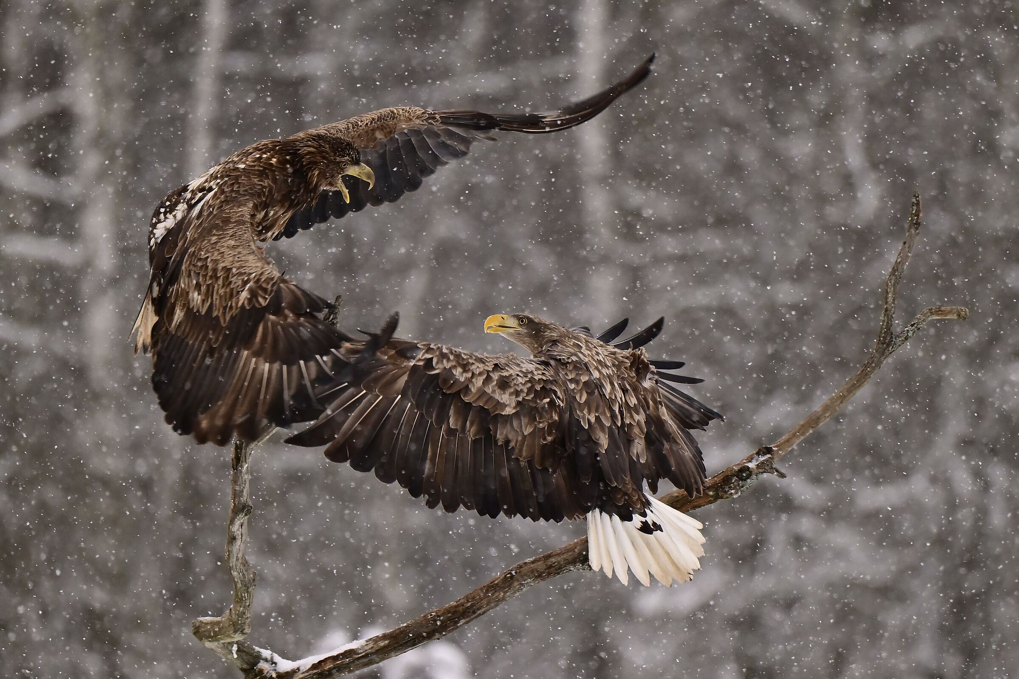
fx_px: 5661
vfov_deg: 6.9
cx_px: 510
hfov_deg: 10.3
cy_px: 340
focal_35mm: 200
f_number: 2.8
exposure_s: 1/1600
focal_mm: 200
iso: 900
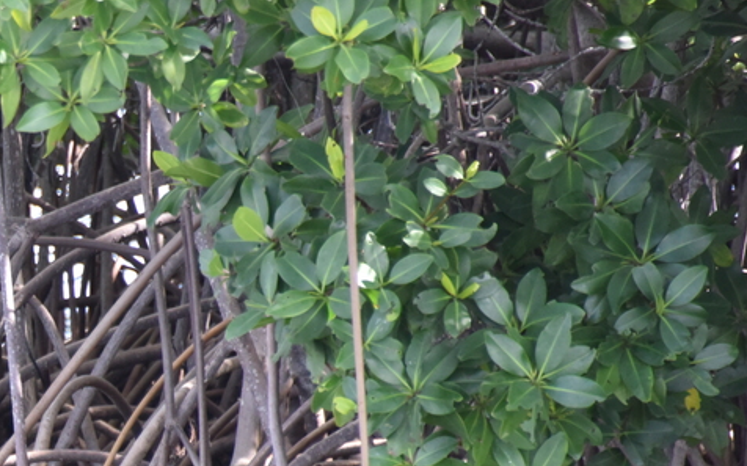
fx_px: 16747
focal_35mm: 823
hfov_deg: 2.6
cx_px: -245
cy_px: 461
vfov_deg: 1.6
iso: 2000
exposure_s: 1/640
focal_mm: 300
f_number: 5.6
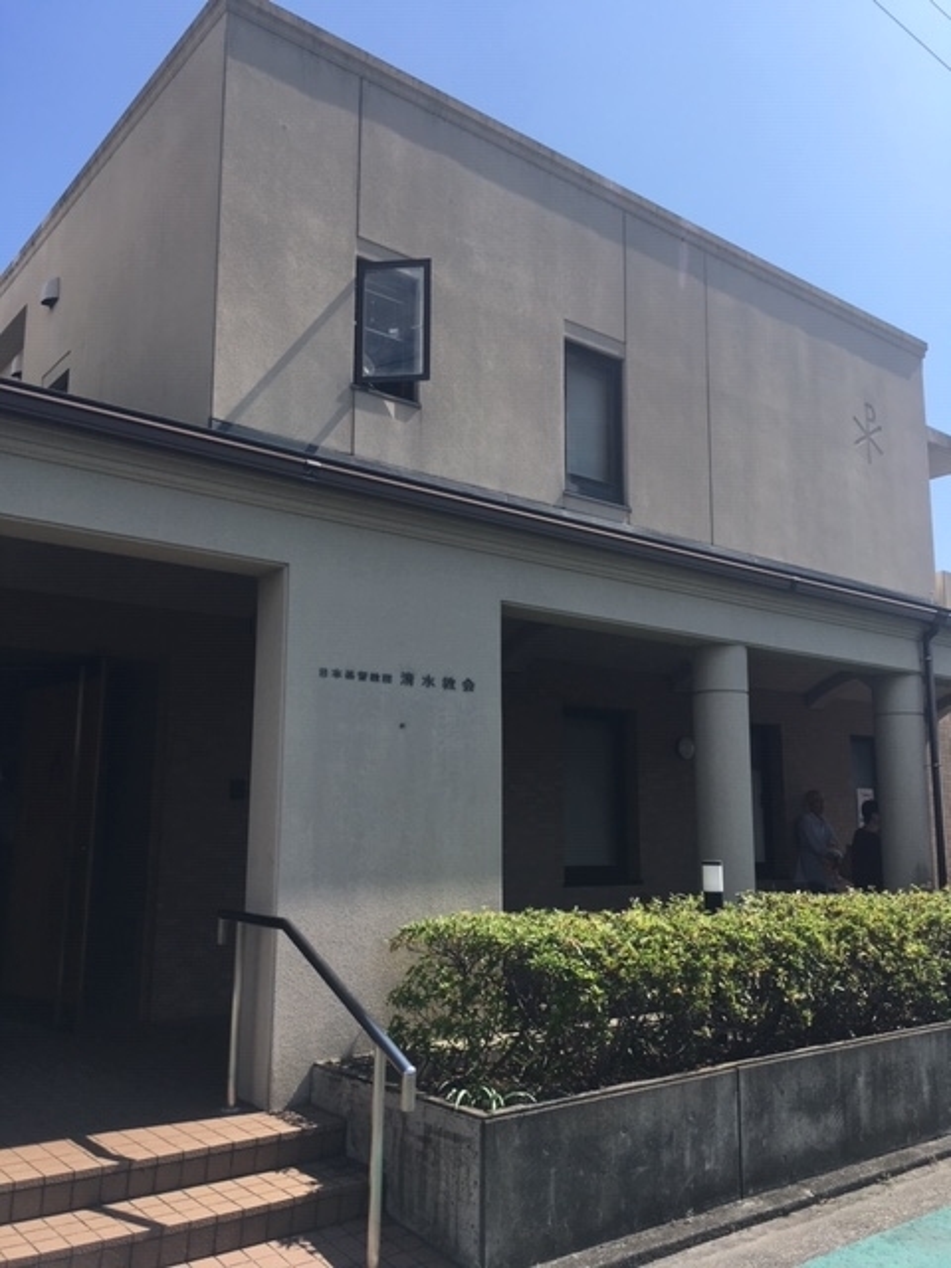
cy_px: 634
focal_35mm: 29
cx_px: 476
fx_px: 1062
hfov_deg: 48.2
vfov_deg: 61.7
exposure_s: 1/1399
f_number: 2.2
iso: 25
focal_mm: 4.15
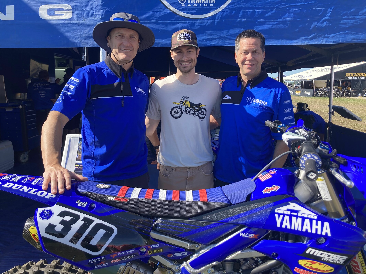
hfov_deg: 63.4
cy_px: 137
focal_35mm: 28
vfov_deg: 49.7
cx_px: 183
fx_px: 296
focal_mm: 3.99
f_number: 1.8
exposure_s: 1/564
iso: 20
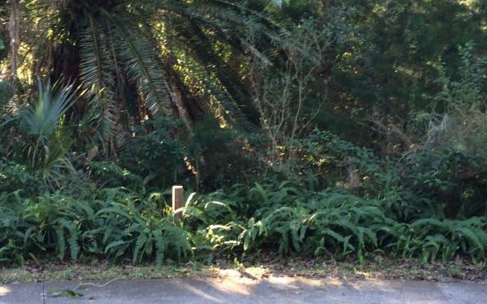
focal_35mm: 59
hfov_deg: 34.5
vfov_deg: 22.0
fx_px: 783
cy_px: 144
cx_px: 235
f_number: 2.2
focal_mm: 4.12
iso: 50
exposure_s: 1/30
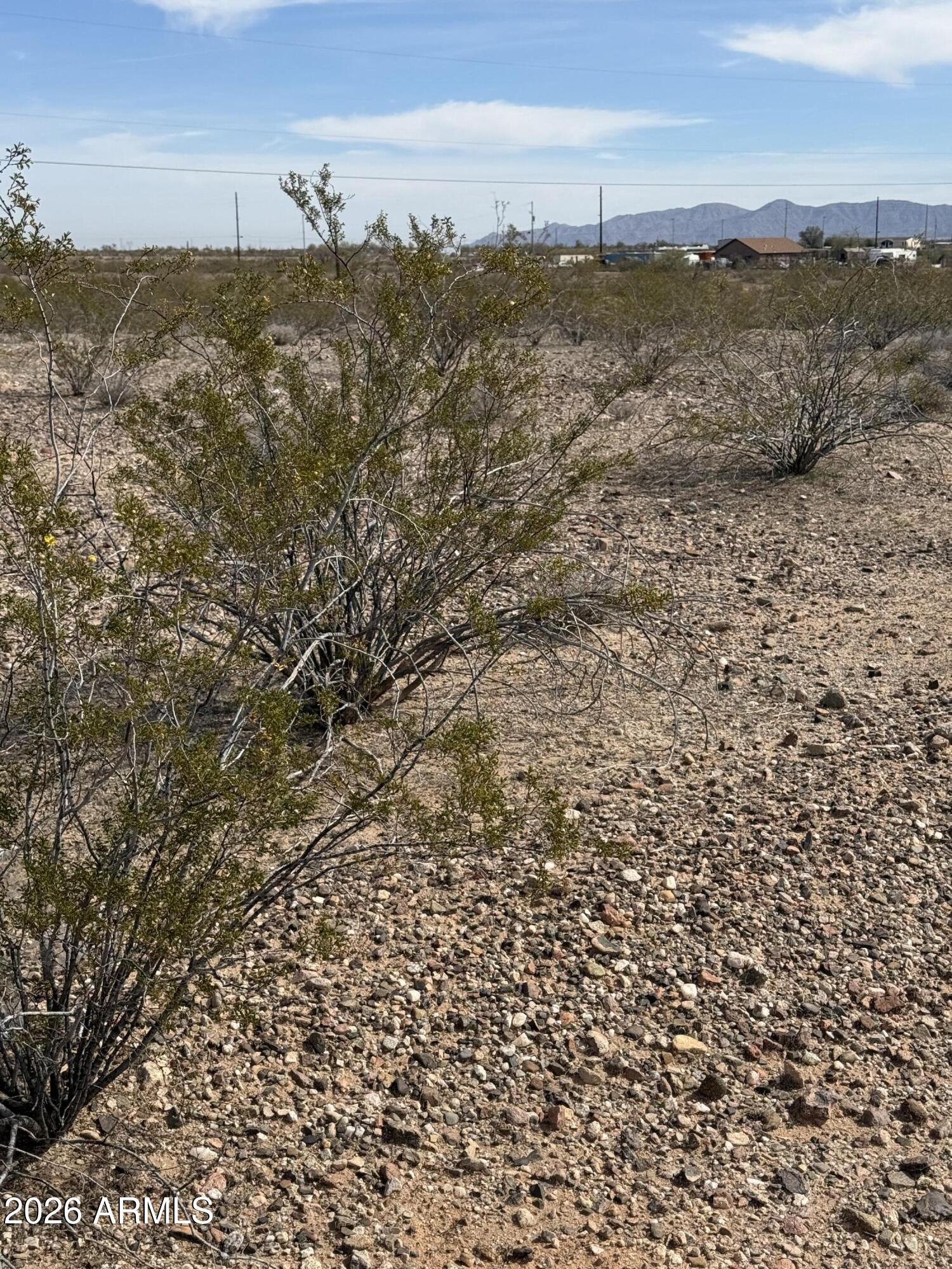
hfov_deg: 30.3
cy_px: 634
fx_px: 1760
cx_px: 476
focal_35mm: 48
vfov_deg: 39.7
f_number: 1.78
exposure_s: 1/7874
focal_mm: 6.76
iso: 100
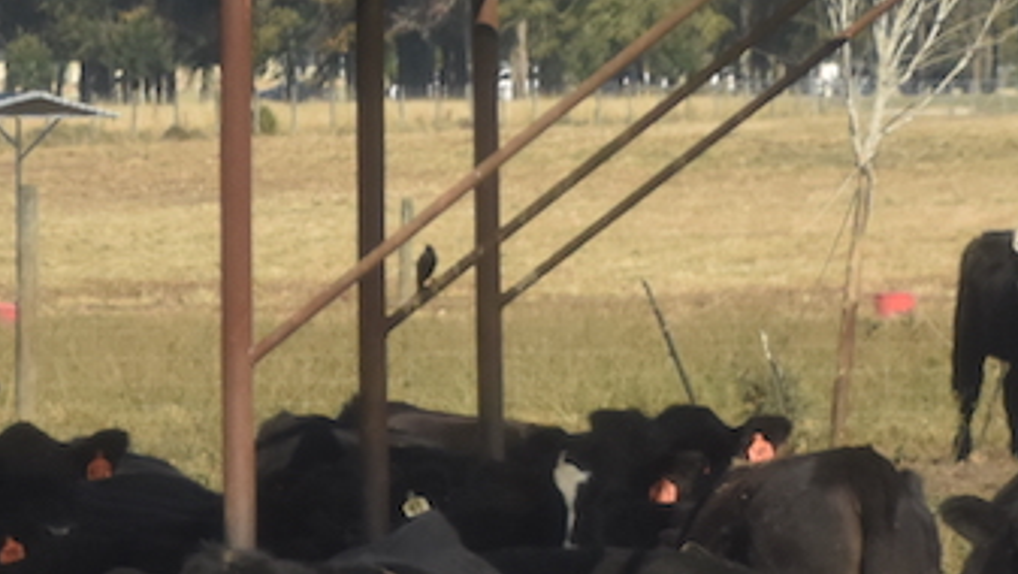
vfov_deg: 2.1
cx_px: -607
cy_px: 562
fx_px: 15401
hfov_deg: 3.8
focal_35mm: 570
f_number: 5.3
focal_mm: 85
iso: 450
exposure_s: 1/500
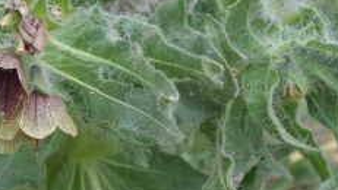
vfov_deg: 6.4
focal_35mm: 189
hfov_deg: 11.2
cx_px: -64
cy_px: 154
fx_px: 1694
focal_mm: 32
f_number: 6.3
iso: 200
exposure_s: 1/125
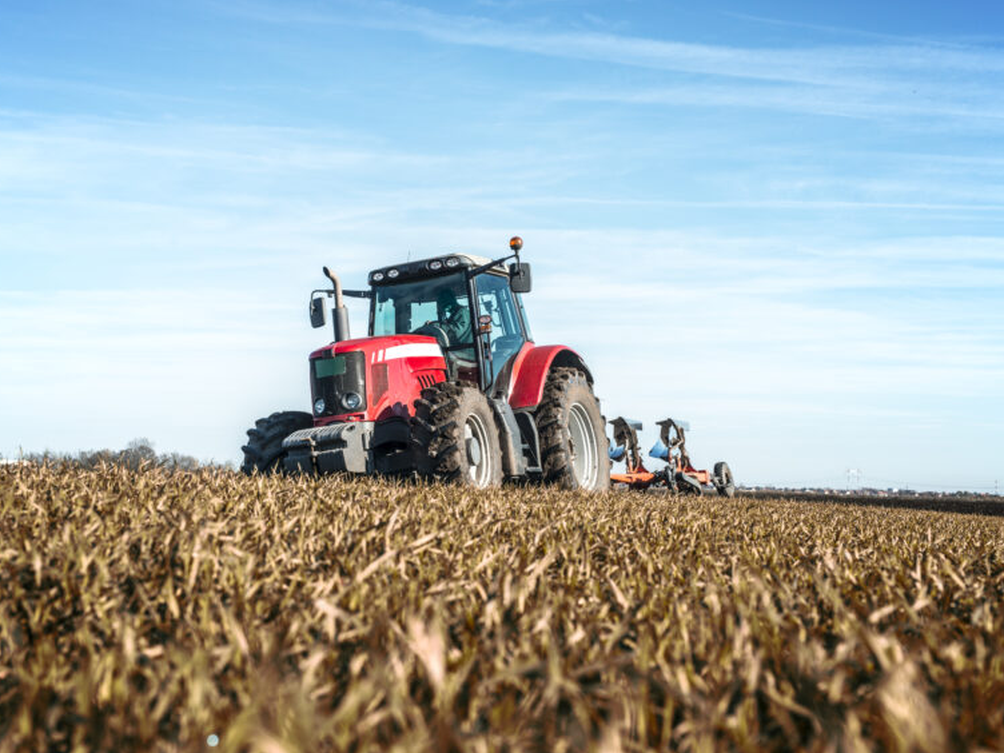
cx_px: 469
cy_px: 382
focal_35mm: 55
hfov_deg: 34.9
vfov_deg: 26.6
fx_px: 1595
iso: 200
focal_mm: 50
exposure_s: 1/320
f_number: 10
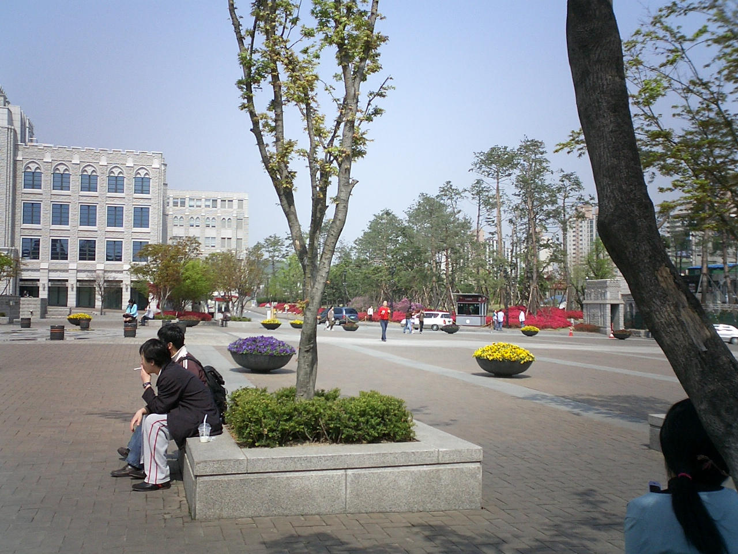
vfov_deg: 38.7
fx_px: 789
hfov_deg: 50.1
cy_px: 277
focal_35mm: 37
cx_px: 369
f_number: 3.5
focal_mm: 5.6
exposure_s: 1/1000
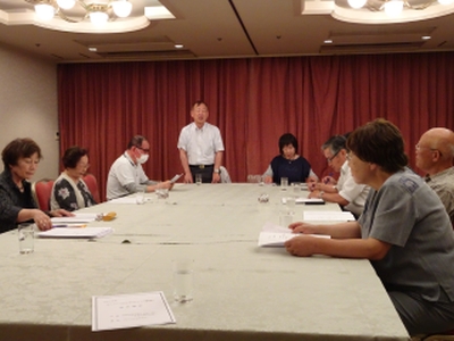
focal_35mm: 38
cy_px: 170
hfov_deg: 49.0
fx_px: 498
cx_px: 227
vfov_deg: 37.7
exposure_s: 1/25
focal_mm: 6.56
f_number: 4
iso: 800
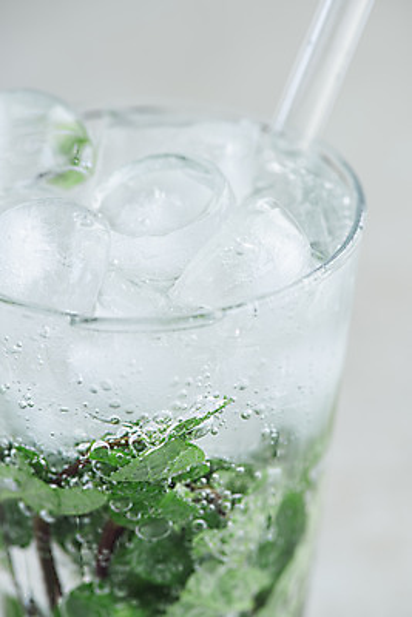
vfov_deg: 19.4
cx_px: 206
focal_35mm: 105
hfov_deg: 13.1
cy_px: 308
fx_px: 1801
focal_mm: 105
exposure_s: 1/15
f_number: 8
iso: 100
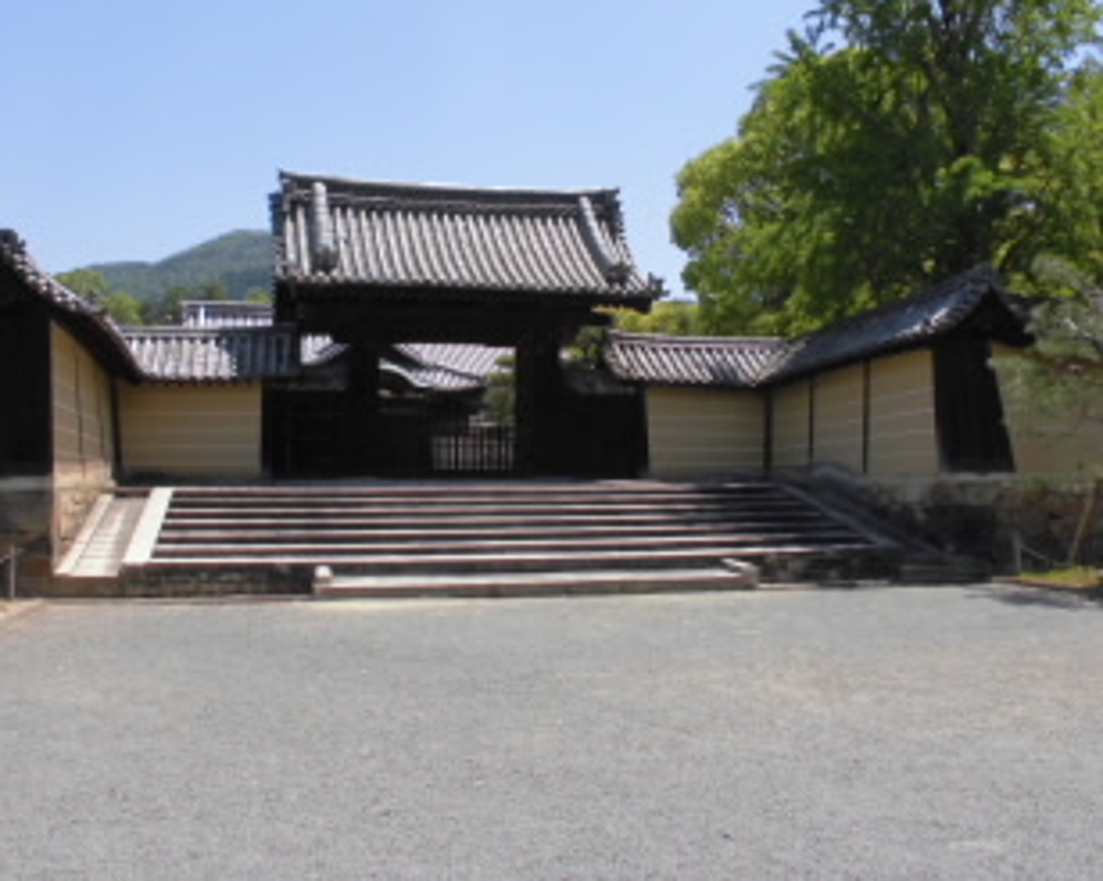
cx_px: 505
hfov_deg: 54.2
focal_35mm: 33
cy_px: 351
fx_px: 1077
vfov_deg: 44.3
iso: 100
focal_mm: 4.6
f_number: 3.5
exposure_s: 1/640
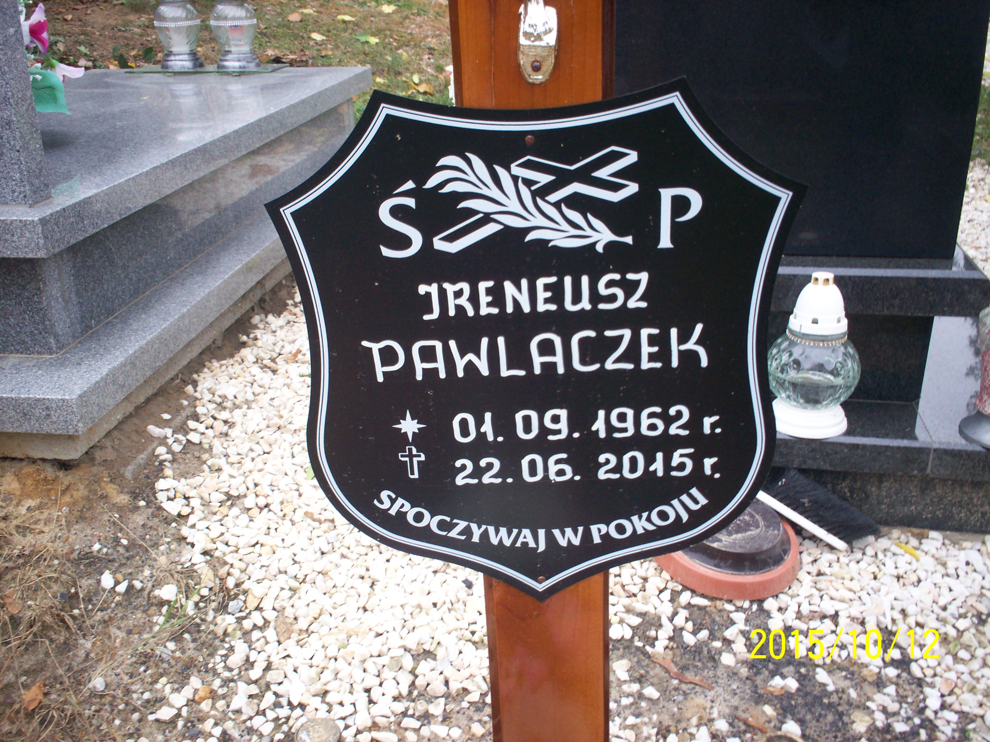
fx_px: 1030
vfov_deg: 39.7
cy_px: 371
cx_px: 495
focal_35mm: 36
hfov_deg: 51.4
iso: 100
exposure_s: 1/66.5
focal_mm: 6
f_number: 4.5
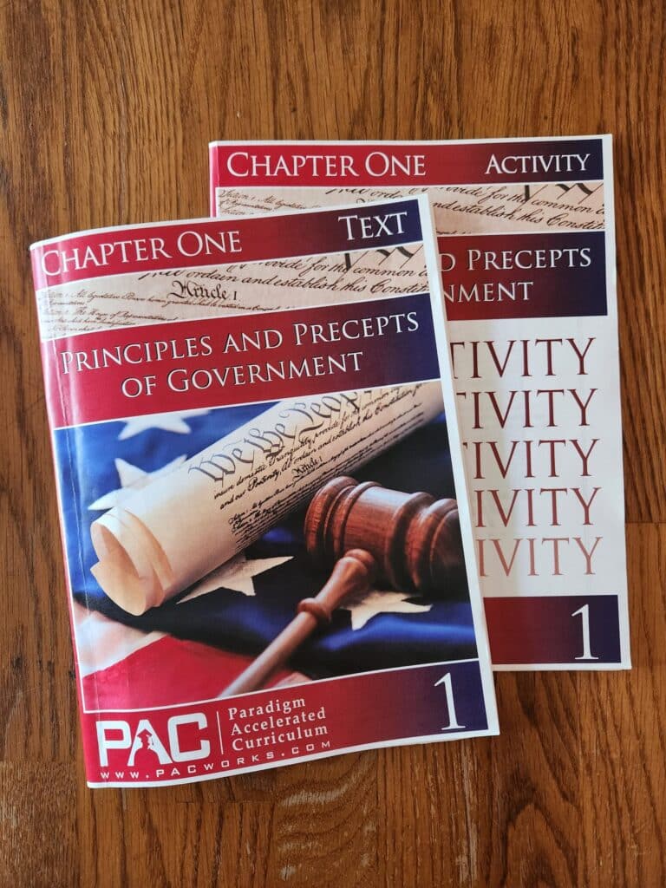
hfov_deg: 58.9
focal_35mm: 23
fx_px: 590
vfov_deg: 73.9
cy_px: 444
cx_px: 333
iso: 800
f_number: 1.8
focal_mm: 5.4
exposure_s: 1/60
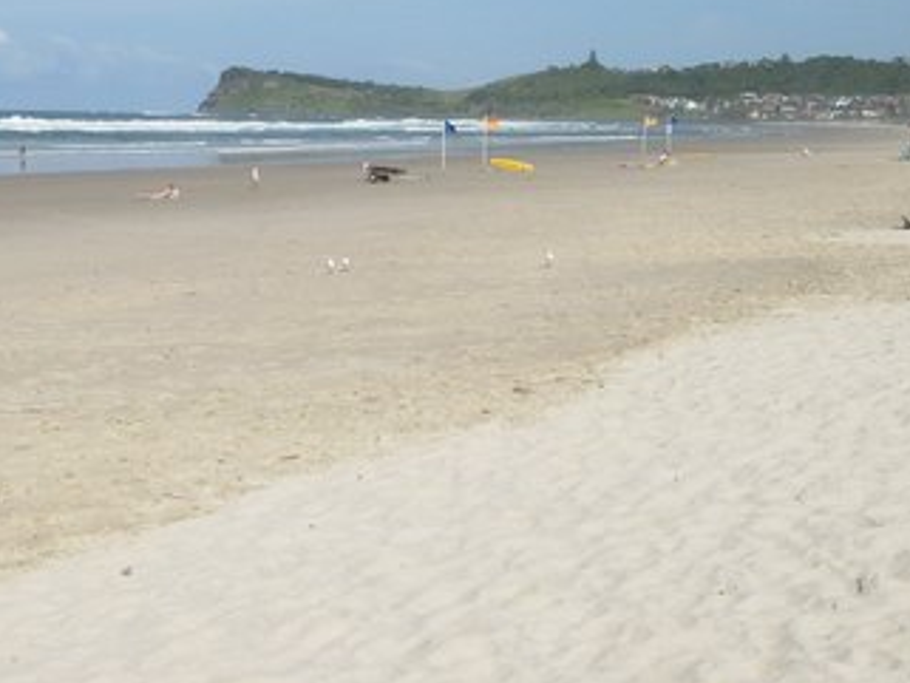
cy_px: 122
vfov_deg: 20.5
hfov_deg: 27.0
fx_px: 1867
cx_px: 207
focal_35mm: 71
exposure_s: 1/1290
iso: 79
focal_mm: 7.8
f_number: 4.8
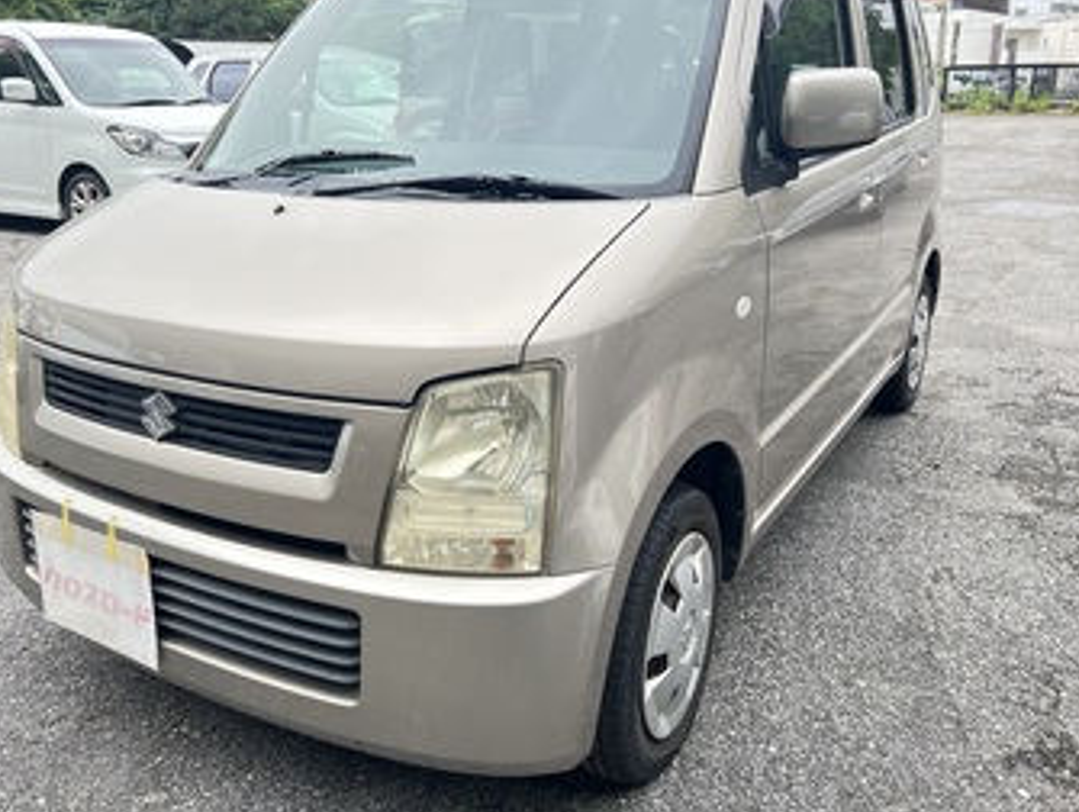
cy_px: 342
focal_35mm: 31
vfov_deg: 45.4
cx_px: 499
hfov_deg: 58.2
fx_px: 967
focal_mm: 5.7
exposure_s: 1/163
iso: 64
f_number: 1.5
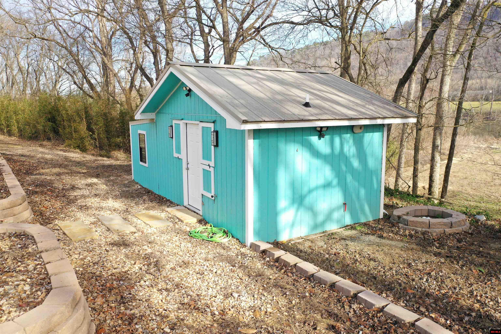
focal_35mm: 28
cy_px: 167
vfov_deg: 46.4
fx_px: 390
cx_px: 250
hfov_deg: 65.5
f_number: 2.8
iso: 100
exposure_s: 1/30
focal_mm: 10.26
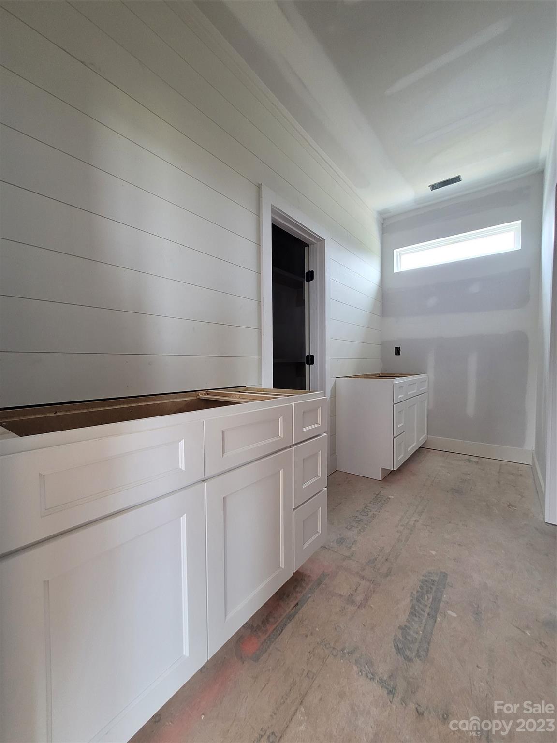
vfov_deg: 106.2
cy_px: 372
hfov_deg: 89.9
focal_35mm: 13
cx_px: 278
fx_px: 279
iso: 125
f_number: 2.2
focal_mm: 1.74
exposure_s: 1/50
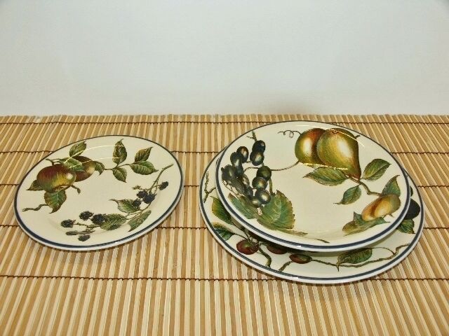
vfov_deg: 45.4
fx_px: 402
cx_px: 224
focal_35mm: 31
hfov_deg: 58.4
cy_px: 168
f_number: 3.2
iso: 100
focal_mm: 8.09
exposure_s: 1/50
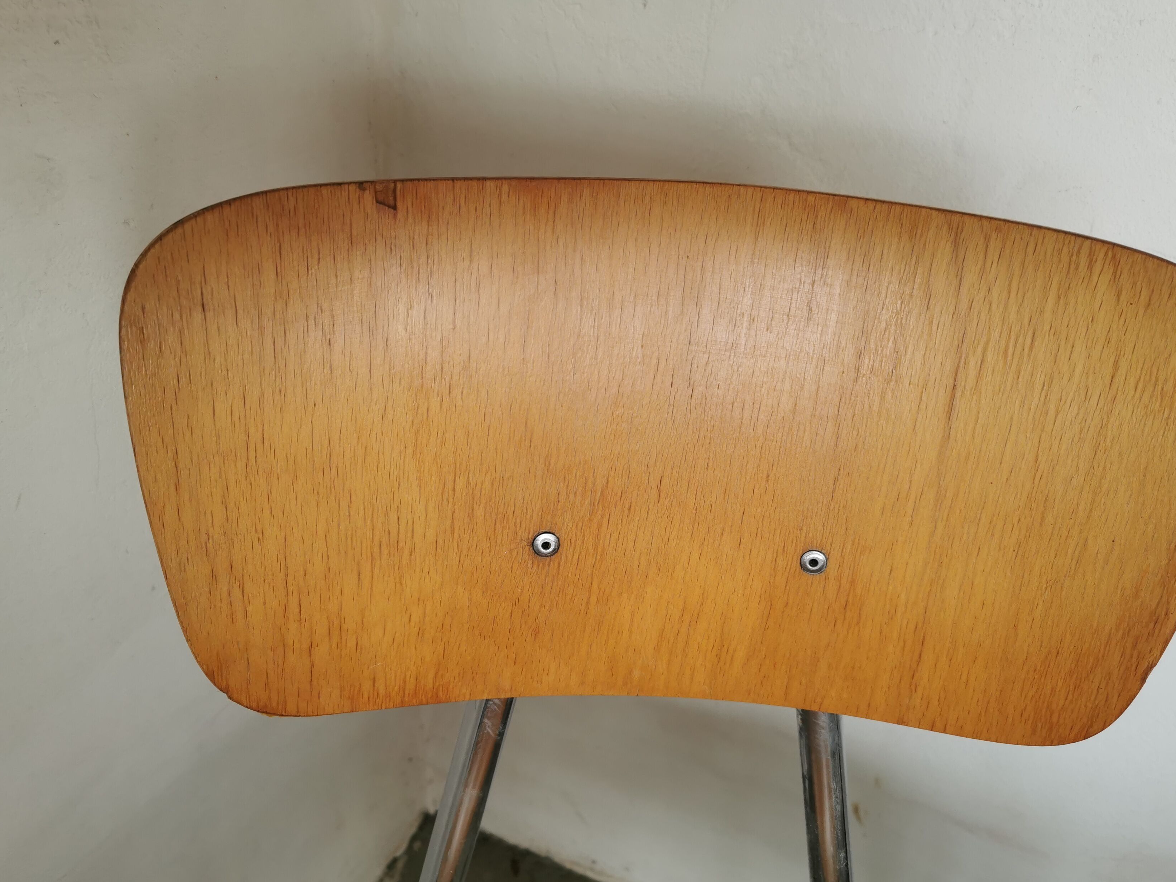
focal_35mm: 30
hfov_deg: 59.8
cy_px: 458
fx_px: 1019
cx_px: 651
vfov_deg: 46.8
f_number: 1.6
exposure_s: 1/100
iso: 50
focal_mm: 5.56
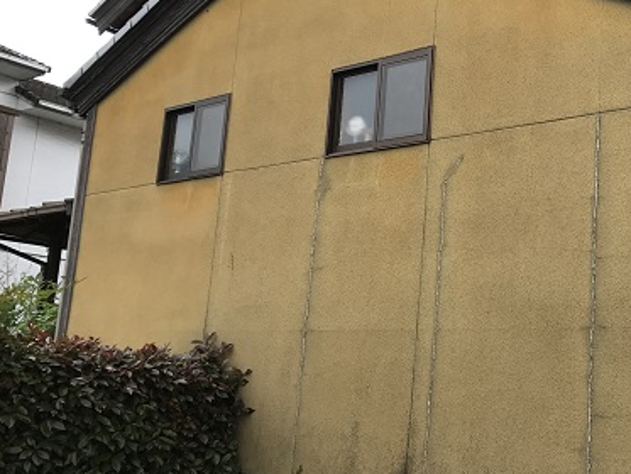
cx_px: 526
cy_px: 242
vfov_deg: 30.3
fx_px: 875
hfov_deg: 37.8
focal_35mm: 48
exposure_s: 1/1008
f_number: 1.8
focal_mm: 3.99
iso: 20
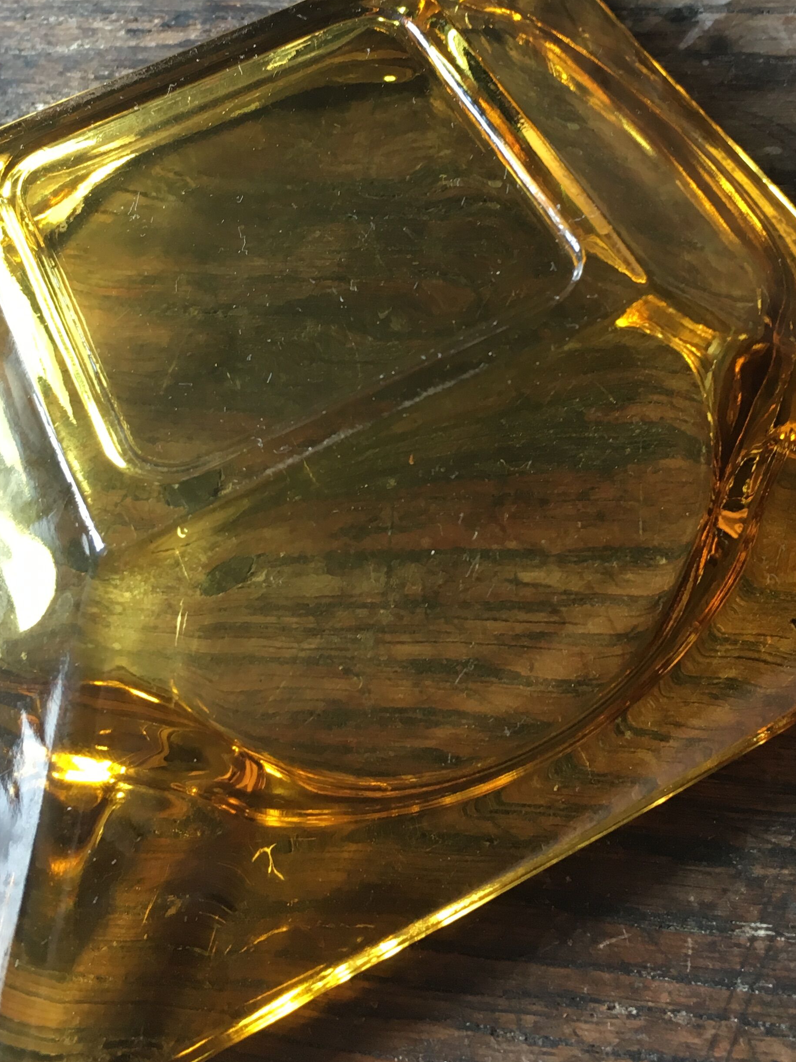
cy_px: 321
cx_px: 432
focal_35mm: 48
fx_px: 1472
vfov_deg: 39.0
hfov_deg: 30.3
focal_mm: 4.15
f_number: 2.2
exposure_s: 1/33
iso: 64
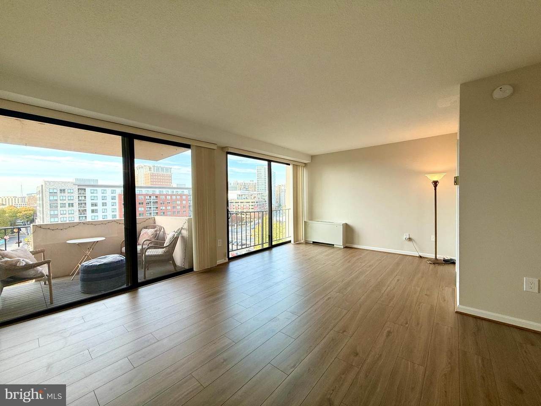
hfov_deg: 102.1
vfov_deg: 85.7
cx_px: 270
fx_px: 219
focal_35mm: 14
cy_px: 203
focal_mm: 2.22
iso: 64
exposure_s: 1/143
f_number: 2.2
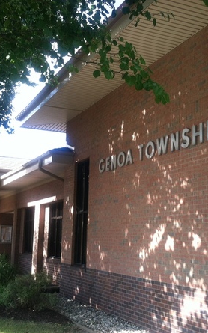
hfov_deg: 25.8
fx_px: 454
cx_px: 97
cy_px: 168
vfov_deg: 40.3
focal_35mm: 50
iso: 80
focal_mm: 3.85
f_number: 2.8
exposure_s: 1/161
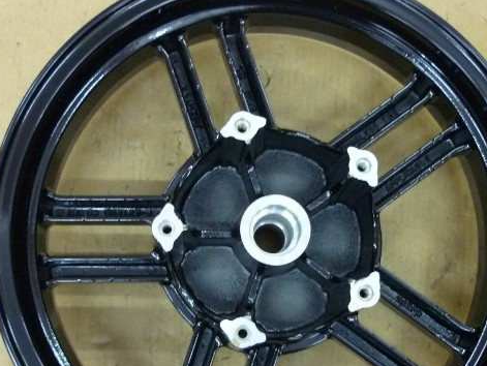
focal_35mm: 56
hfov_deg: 34.3
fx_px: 788
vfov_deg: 26.0
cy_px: 242
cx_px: 240
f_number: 2.8
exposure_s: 1/13
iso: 400
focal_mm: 5.5
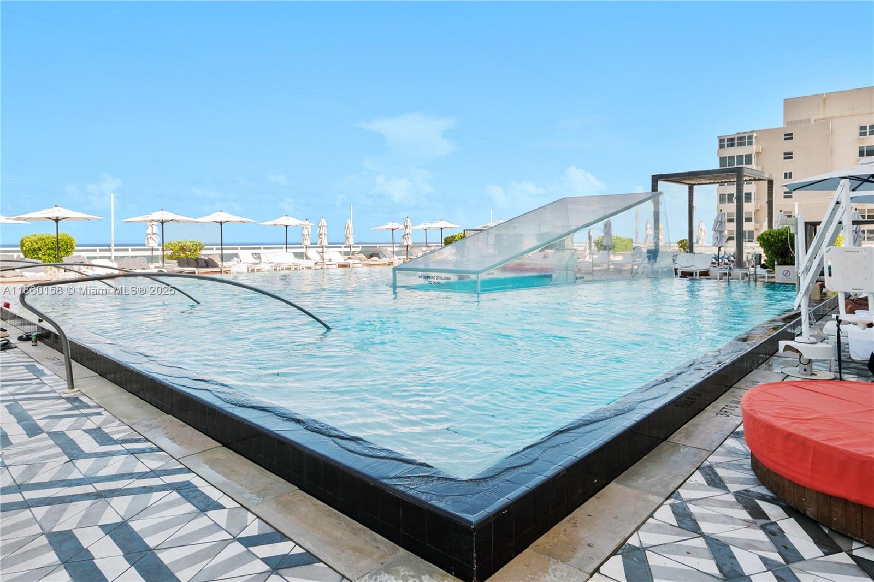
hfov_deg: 90.0
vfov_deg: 67.4
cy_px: 291
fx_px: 437
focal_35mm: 18
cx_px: 437
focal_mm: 12
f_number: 8
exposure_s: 1/250
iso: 200
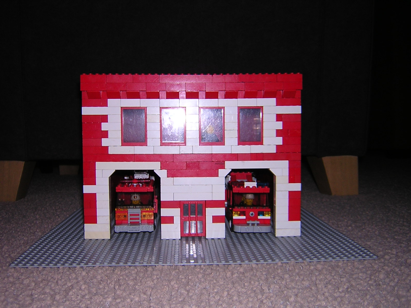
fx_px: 427
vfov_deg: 39.7
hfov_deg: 51.4
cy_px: 154
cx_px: 206
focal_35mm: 36
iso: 100
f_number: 2.6
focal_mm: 4.7
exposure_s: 1/60.1
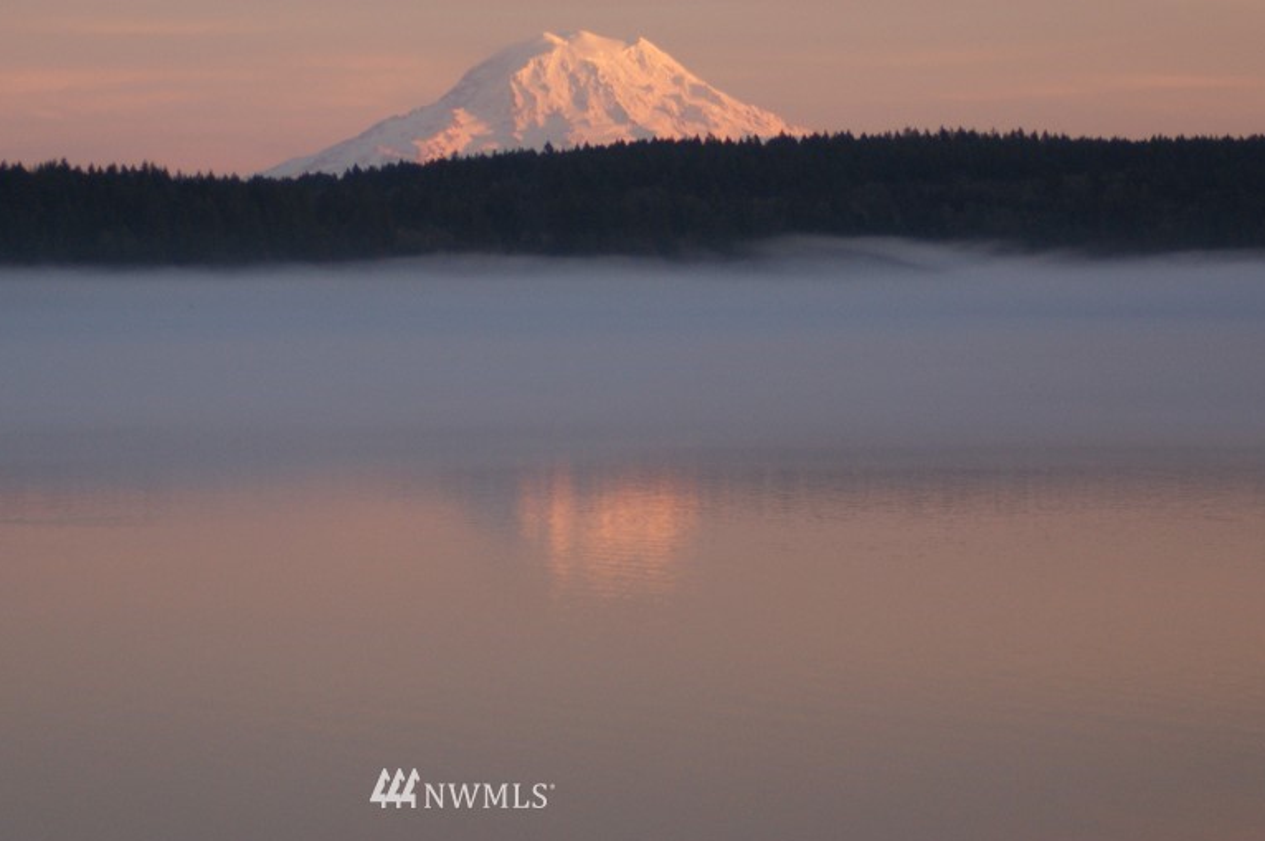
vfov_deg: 8.6
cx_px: 463
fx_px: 5606
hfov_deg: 12.9
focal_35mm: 160
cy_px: 254
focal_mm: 75
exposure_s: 1/160
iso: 400
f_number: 4
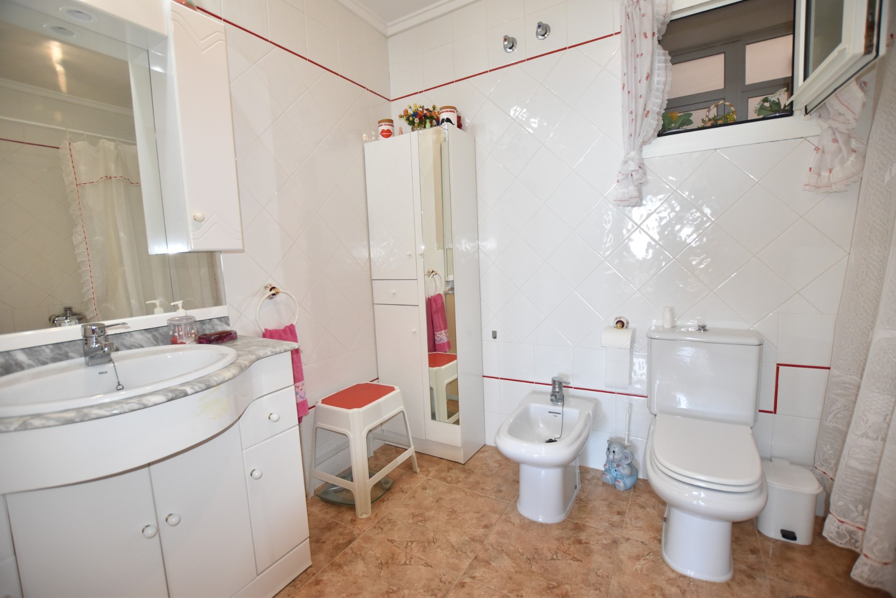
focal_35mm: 15
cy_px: 299
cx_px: 448
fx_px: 373
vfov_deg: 77.4
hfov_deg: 100.4
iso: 1000
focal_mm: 10
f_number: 3.5
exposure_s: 1/200
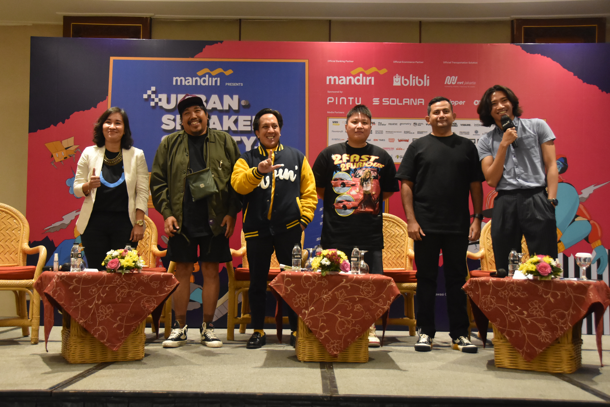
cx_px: 305
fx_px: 686
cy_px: 204
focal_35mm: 40
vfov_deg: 33.0
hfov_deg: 47.9
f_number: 4
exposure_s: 1/60
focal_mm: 27
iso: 3600
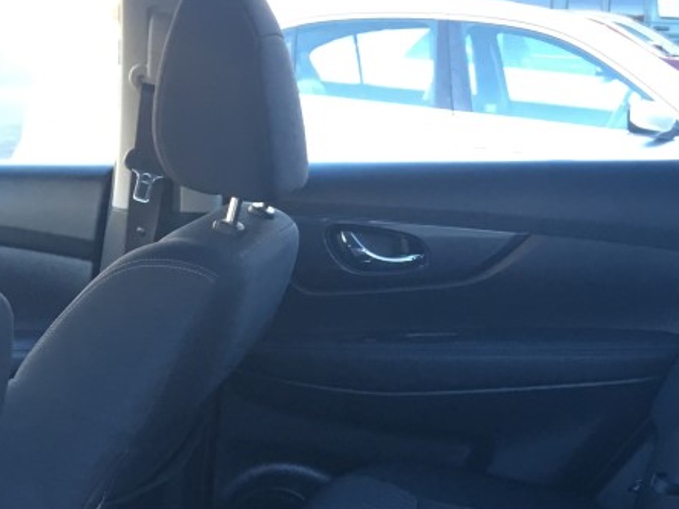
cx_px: 474
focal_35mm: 67
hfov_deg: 28.7
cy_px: 524
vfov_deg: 21.1
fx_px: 1314
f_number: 2.2
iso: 80
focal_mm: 4.15
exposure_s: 1/30
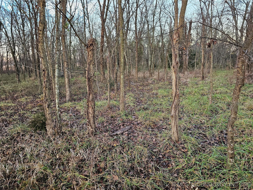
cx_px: 126
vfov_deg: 58.9
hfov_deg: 73.9
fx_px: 168
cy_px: 95
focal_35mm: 23
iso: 250
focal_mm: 6.3
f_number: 1.7
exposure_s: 1/120
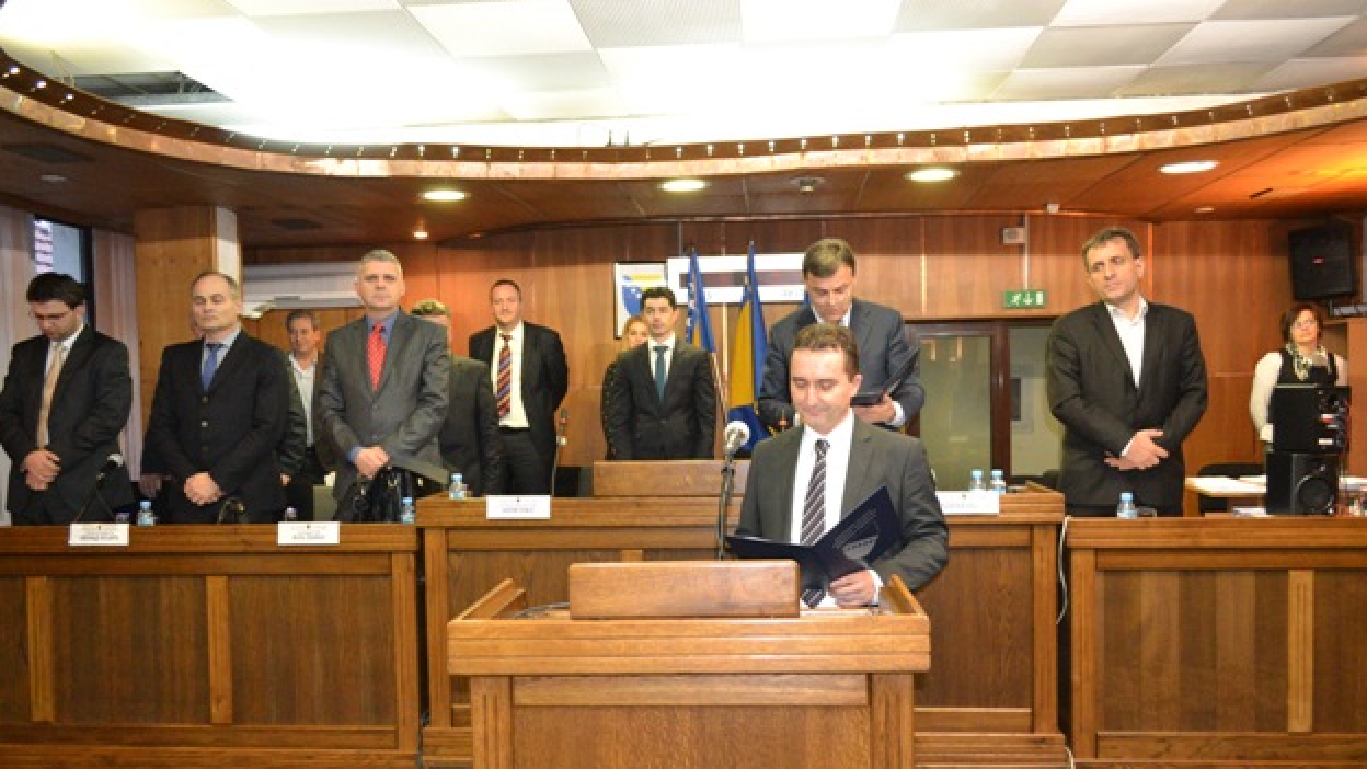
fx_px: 1051
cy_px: 426
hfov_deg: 66.1
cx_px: 675
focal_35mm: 29
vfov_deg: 40.1
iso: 3200
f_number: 3.5
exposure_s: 1/60
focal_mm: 18
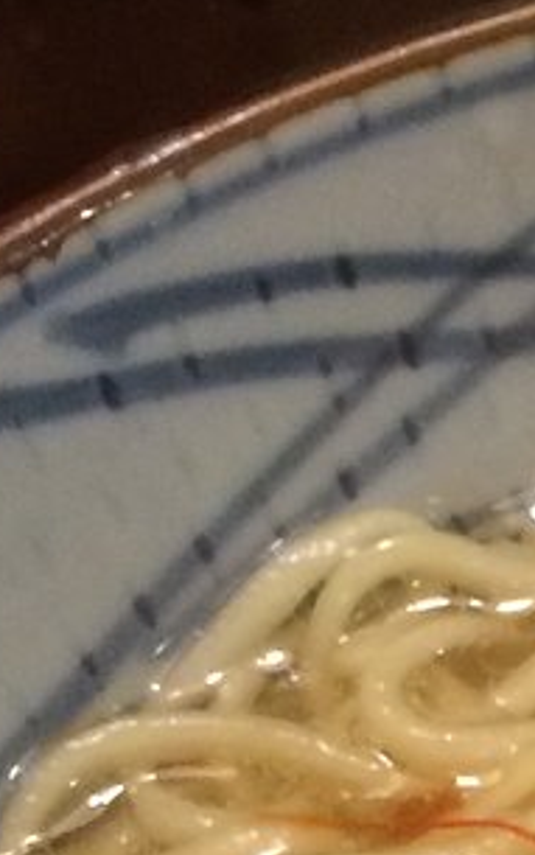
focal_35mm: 160
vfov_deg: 12.2
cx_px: 1123
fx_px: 3727
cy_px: 1410
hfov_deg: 7.8
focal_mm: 4.12
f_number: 2.2
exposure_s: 1/30
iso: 160
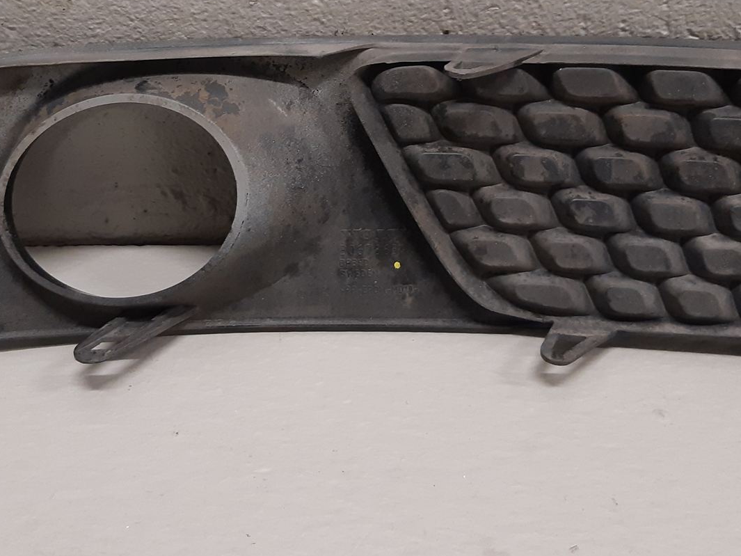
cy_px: 148
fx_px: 1070
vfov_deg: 28.7
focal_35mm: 50
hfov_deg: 38.0
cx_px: 296
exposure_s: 1/50
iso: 160
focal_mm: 3.93
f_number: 1.7
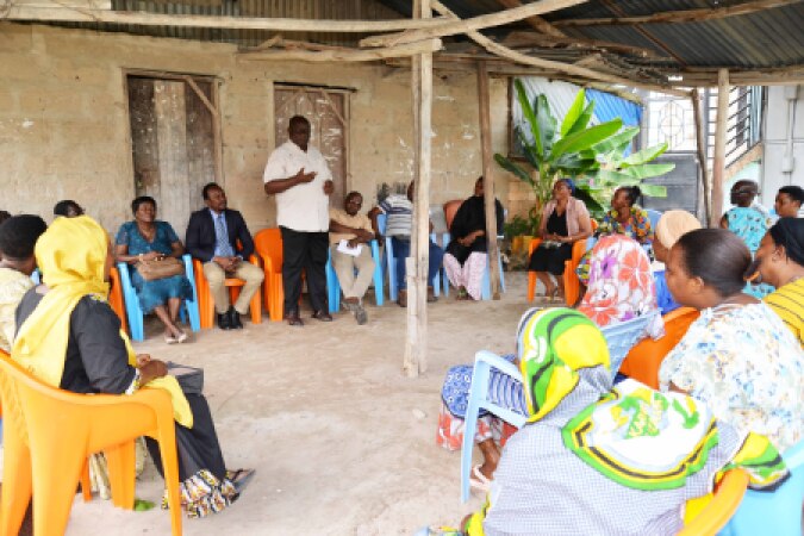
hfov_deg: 58.7
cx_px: 402
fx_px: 715
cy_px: 268
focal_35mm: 32
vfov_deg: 41.1
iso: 180
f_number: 4
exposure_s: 1/200
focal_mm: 32
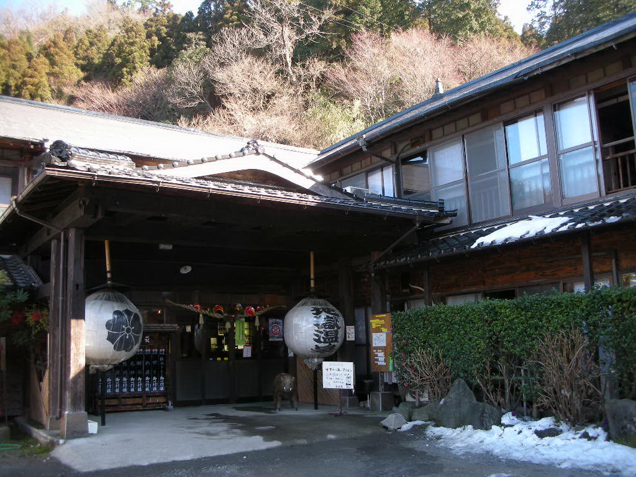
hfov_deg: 52.6
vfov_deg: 40.7
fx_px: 643
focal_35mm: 35
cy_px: 238
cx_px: 318
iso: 50
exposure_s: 1/73.4
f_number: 2.8
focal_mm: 5.8
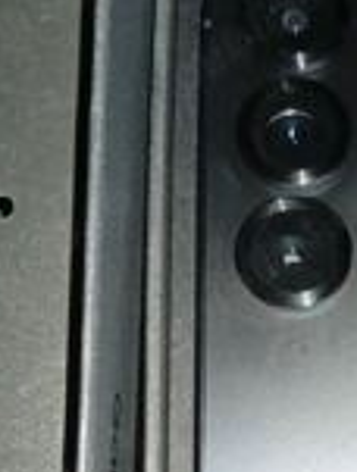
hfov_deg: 20.3
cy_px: 541
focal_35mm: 71
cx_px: 335
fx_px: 972
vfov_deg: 25.1
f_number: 1.8
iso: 700
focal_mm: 3.98
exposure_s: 1/33.4
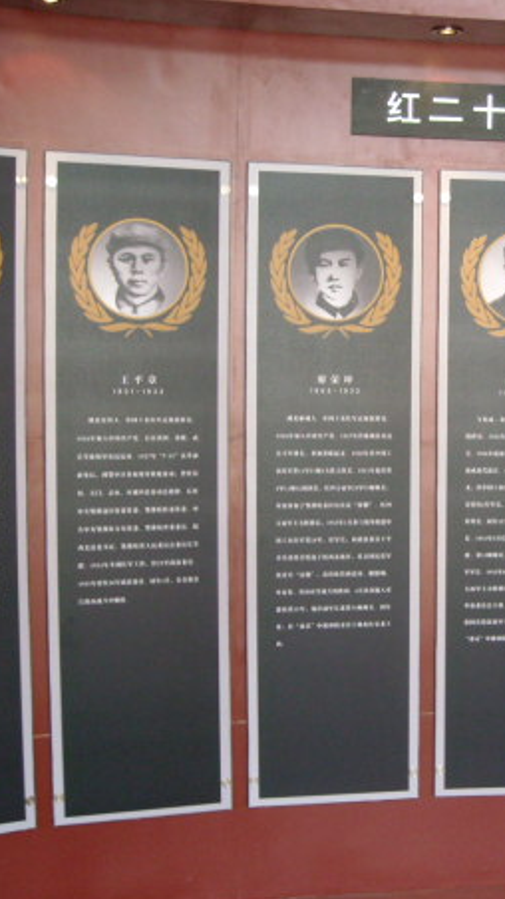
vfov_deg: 38.5
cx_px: 503
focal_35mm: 54
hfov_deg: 21.4
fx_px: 1286
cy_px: 459
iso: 282
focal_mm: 5.7
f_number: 2.8
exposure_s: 1/60
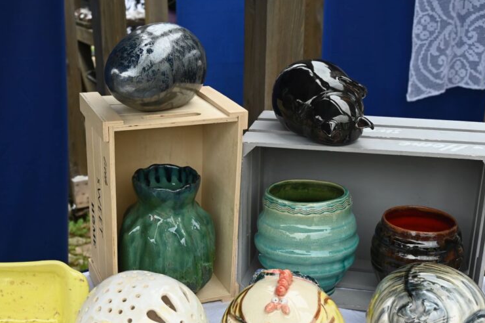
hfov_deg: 36.9
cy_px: 217
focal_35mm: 54
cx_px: 217
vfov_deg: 24.9
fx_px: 727
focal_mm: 39
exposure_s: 1/250
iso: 640
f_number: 9
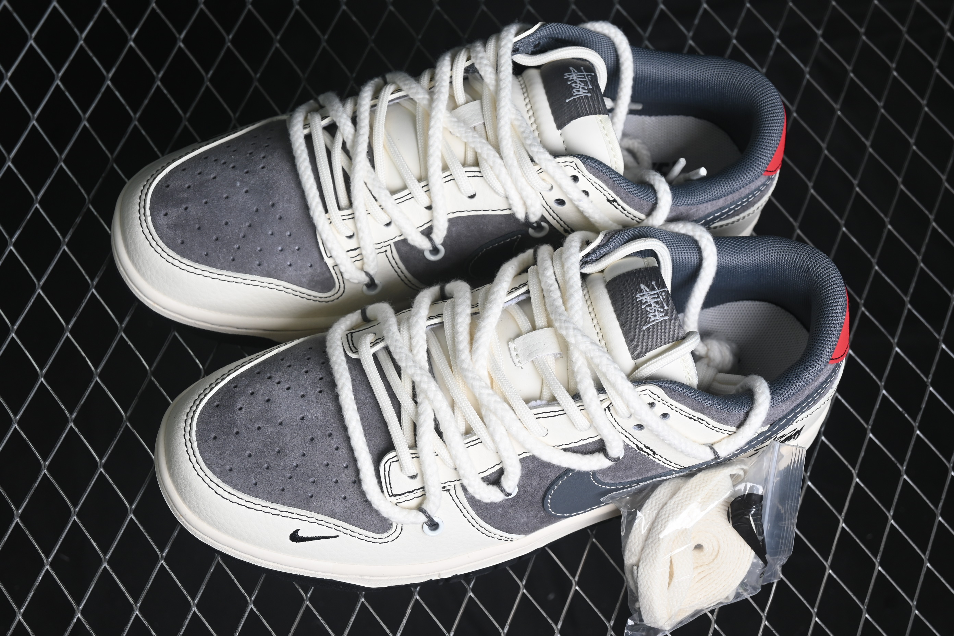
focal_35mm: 75
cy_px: 318
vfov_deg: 18.2
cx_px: 477
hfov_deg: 27.0
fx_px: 1987
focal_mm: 50
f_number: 7.1
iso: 160
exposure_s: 1/80
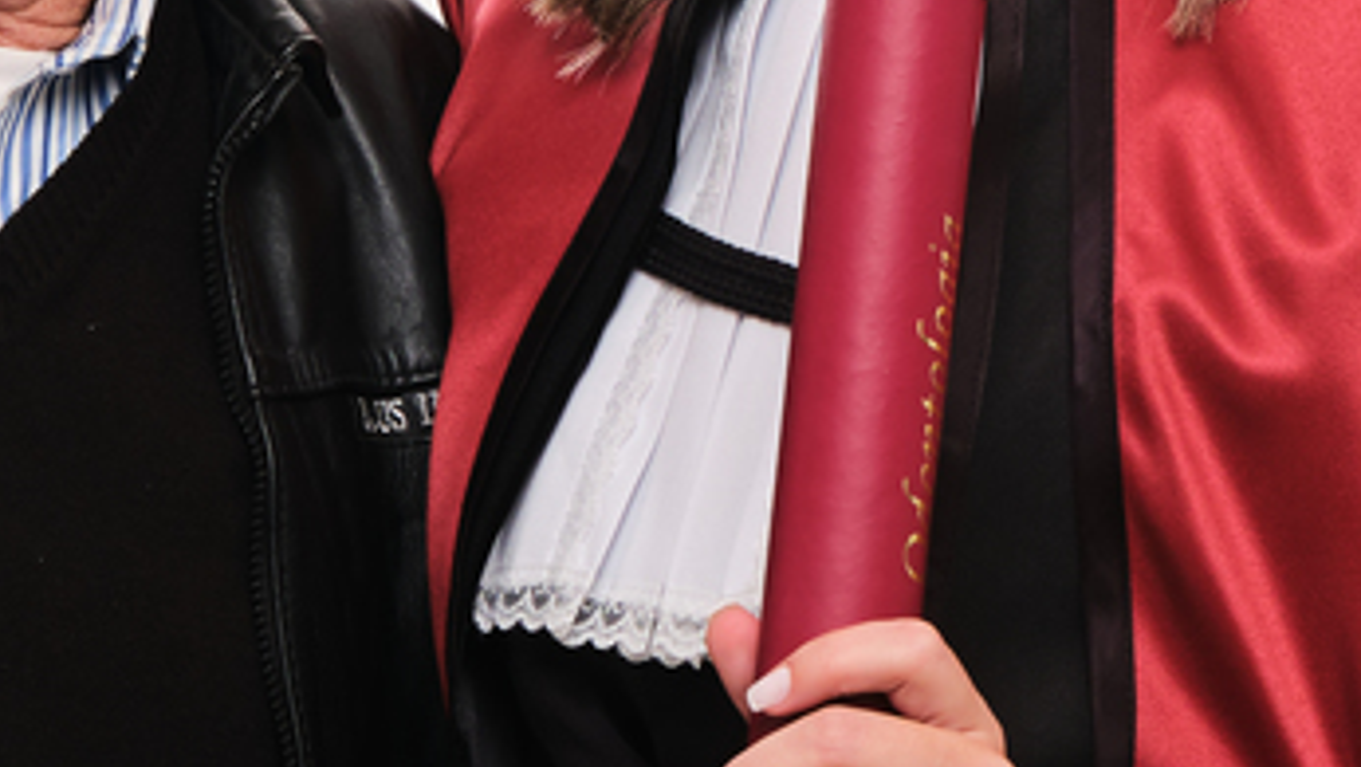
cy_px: 161
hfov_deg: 9.6
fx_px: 8124
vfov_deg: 5.4
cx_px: 893
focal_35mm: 225
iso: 200
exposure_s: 1/125
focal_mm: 41.1
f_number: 9
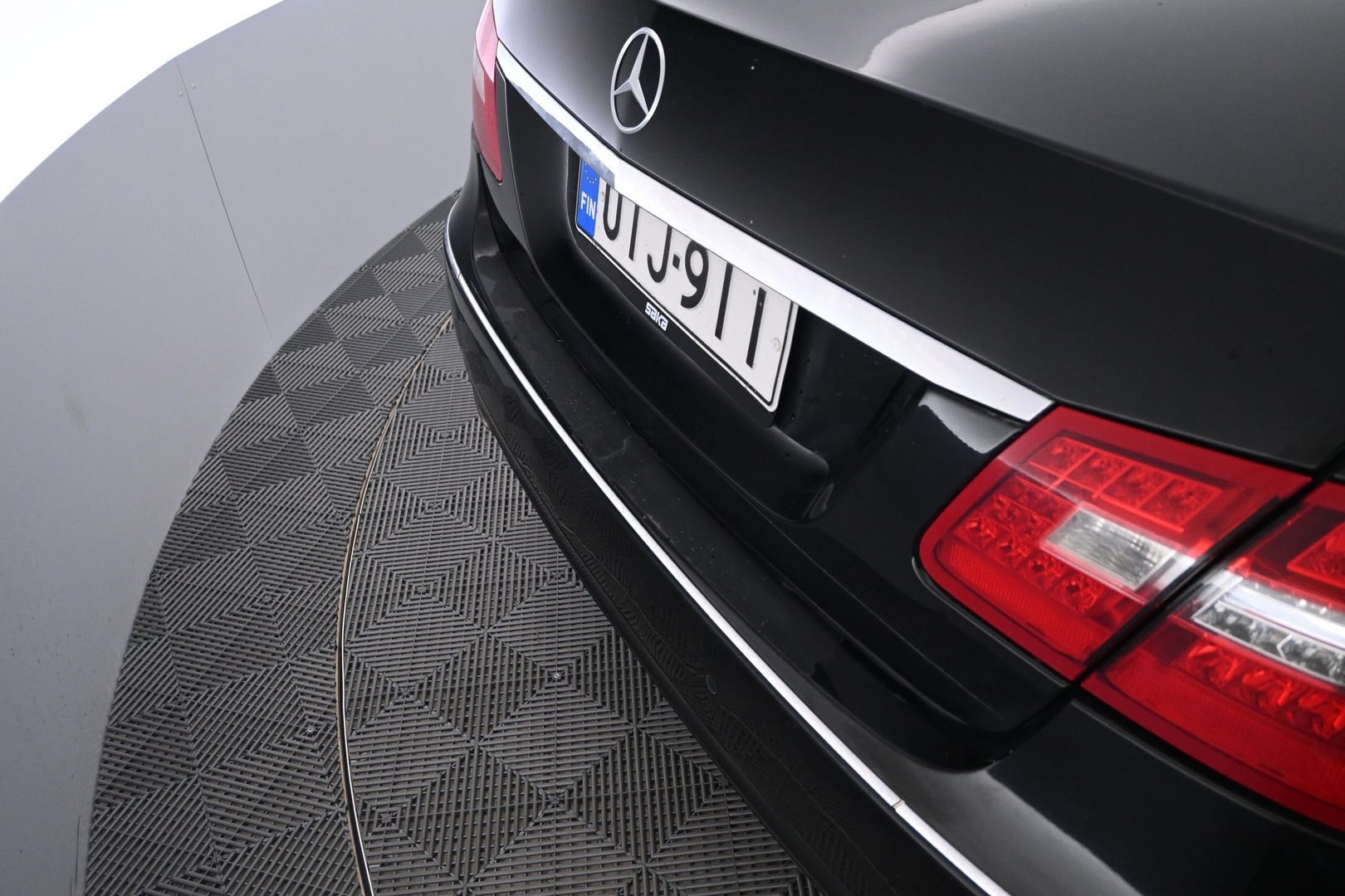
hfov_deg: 60.7
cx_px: 672
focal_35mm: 31
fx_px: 1149
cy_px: 448
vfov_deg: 42.6
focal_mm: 20.5
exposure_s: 1/50
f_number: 3.8
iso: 1600
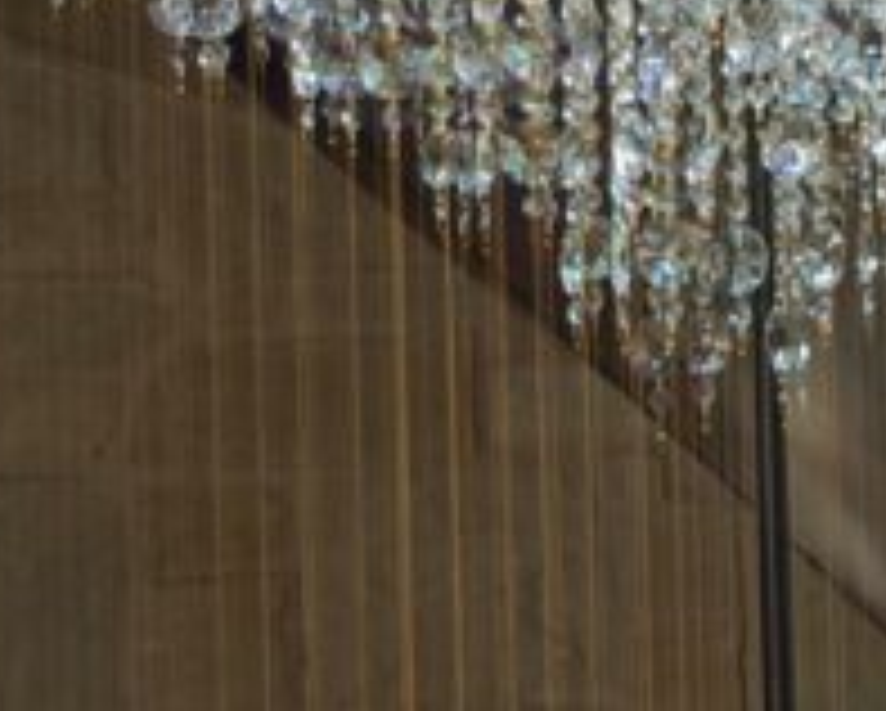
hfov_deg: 13.0
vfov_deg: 10.5
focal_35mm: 147
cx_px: 796
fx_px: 3858
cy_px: 248
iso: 32
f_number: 2.2
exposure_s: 1/15
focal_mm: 4.15
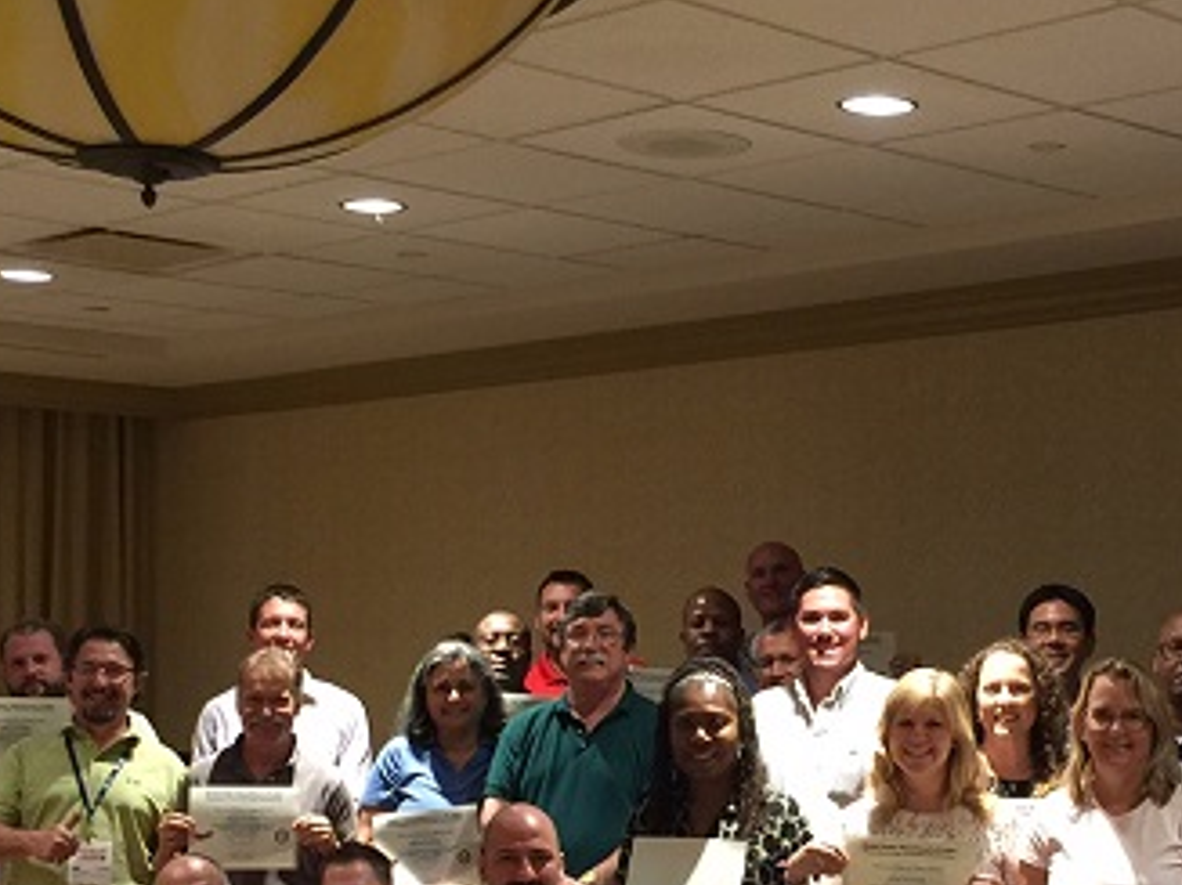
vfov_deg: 20.4
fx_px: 2423
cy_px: 759
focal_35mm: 71
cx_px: 813
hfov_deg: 27.2
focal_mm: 4.15
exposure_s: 1/10
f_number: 2.2
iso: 125
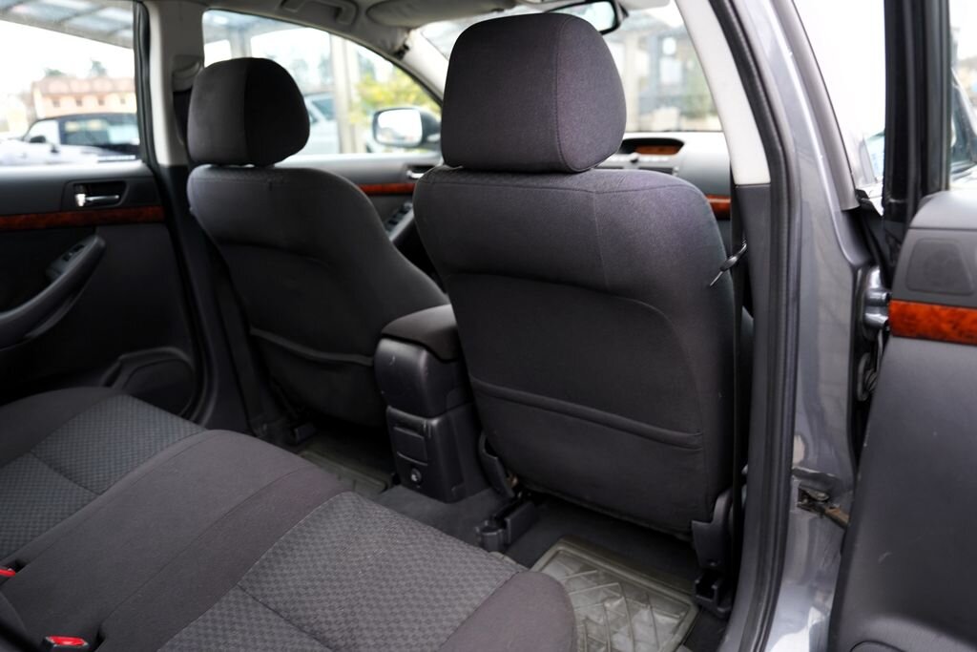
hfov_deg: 65.5
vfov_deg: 46.4
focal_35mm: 28
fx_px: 760
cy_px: 326
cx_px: 488
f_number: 2.8
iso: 320
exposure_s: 1/30
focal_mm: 28
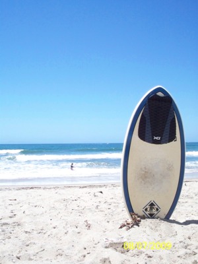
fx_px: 282
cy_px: 132
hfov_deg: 38.7
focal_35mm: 37
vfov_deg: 50.1
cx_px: 99
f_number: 6.7
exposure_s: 1/1250
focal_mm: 7.9
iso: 400
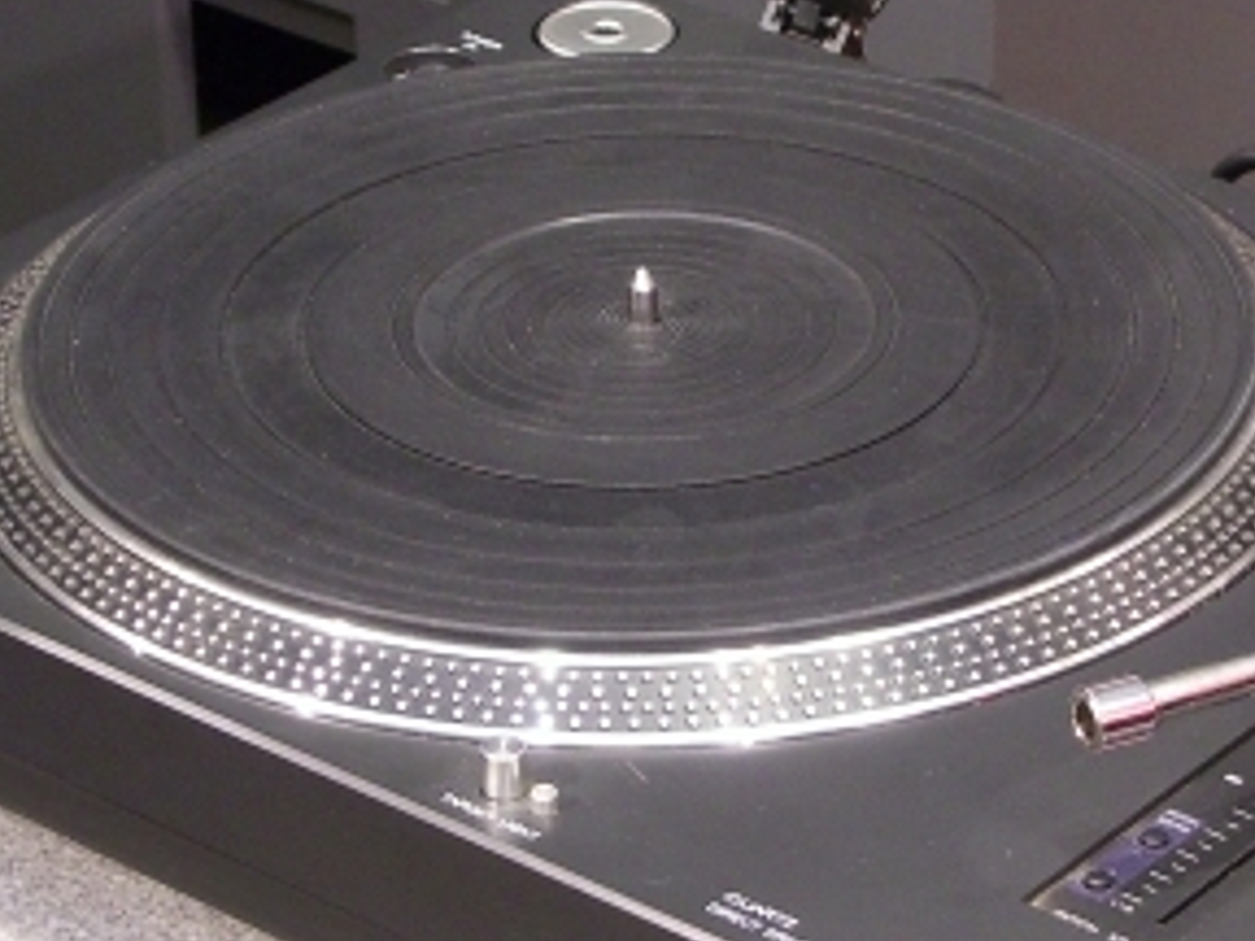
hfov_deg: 13.1
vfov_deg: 9.8
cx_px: 784
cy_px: 614
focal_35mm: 151
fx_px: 5474
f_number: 4
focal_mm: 14.2
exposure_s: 1/8
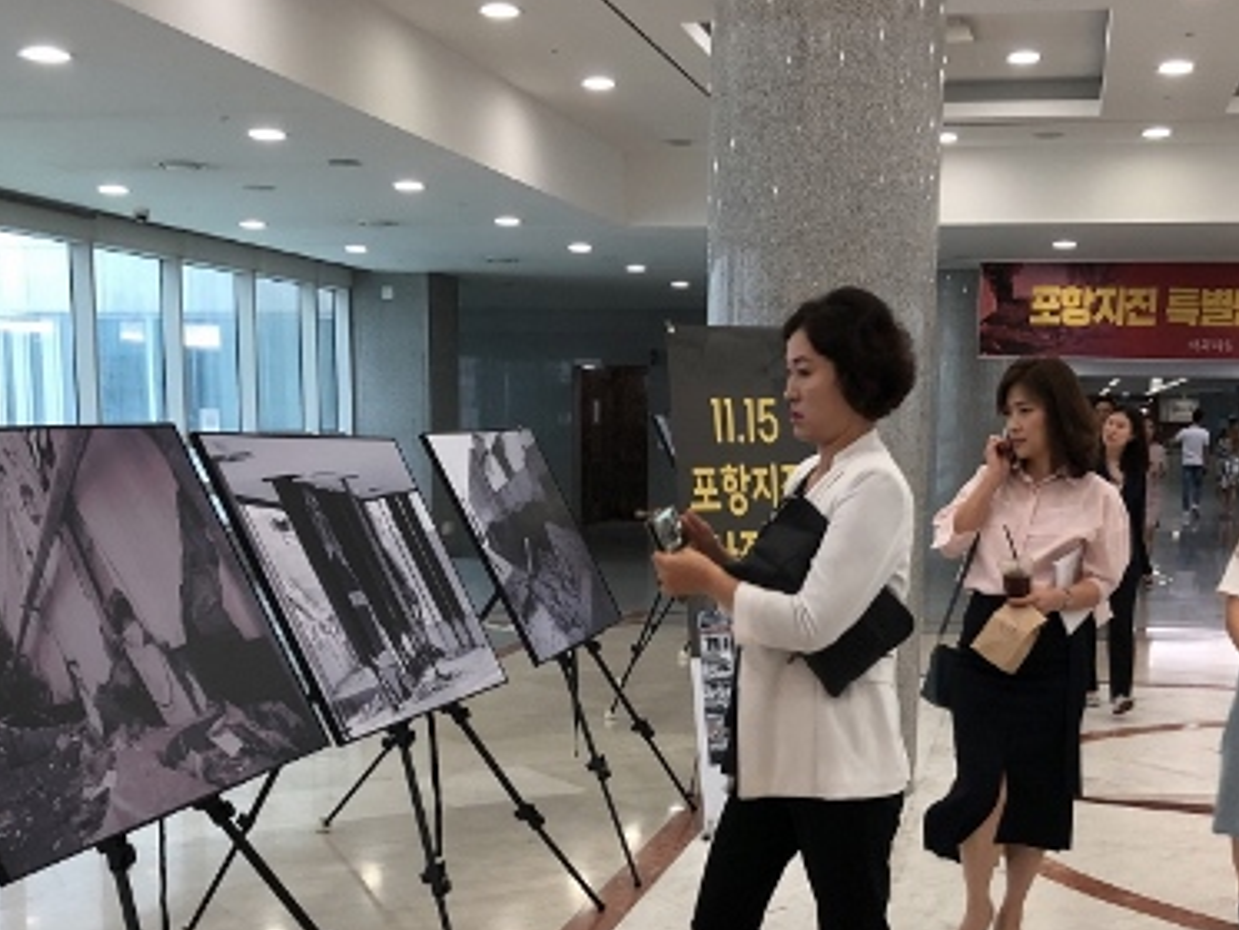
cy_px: 757
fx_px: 1719
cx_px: 708
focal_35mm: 48
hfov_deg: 39.6
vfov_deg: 29.5
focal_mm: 3.99
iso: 100
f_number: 1.8
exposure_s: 1/60
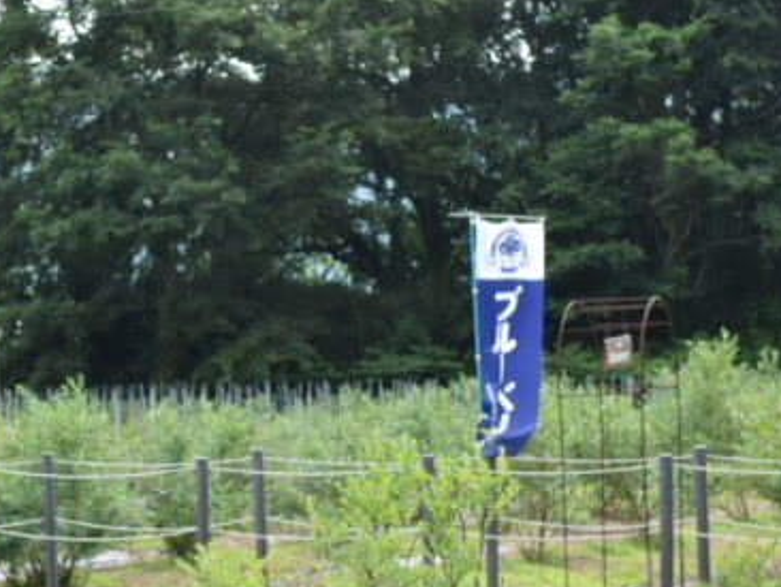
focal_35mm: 121
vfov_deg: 12.3
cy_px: 366
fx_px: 2732
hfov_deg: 16.1
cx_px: 75
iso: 1000
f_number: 4
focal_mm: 30
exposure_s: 1/4000
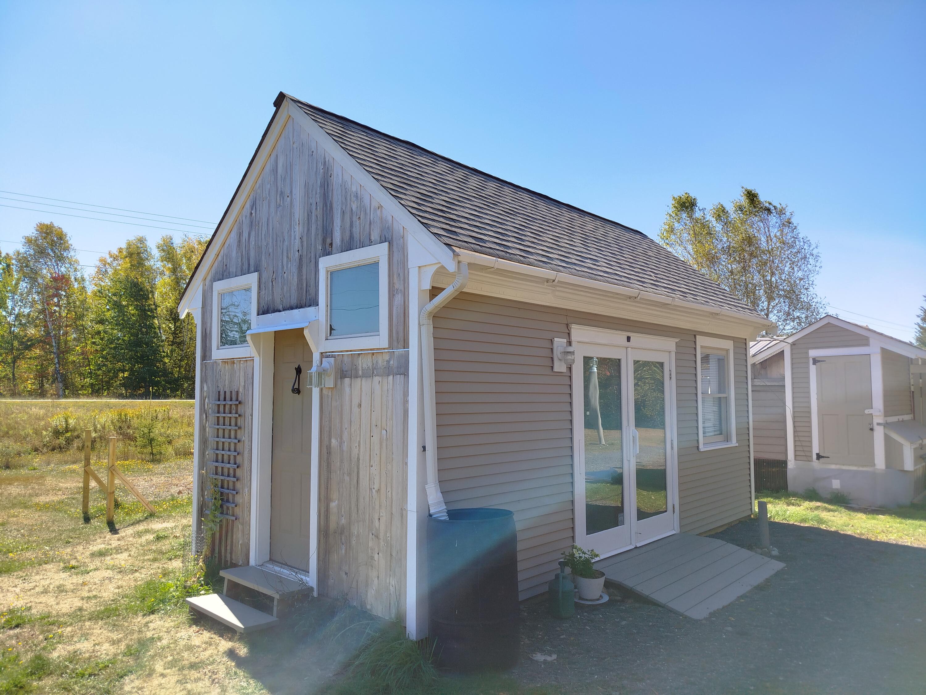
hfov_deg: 71.6
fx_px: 642
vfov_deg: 56.8
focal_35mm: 24
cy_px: 348
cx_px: 463
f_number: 1.7
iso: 50
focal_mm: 5.31
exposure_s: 1/757
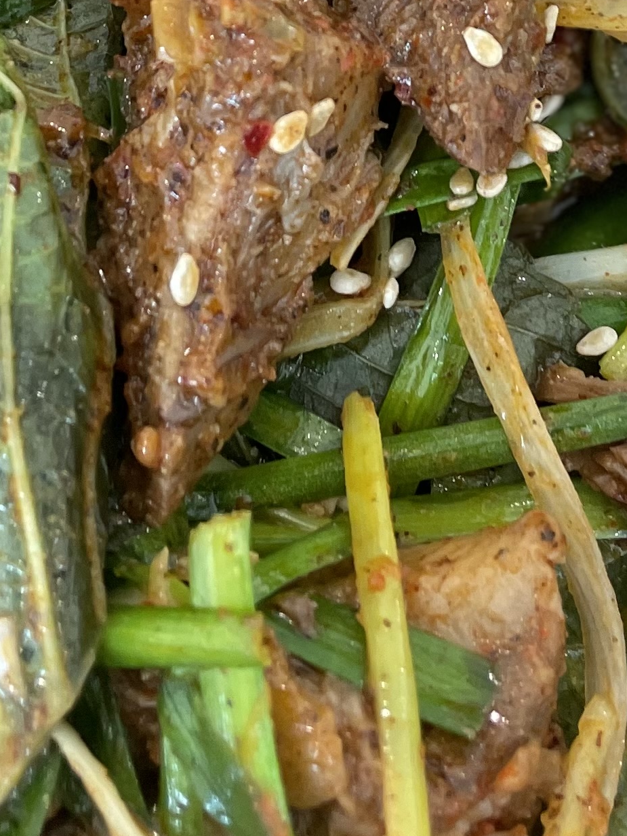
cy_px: -333
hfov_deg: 17.3
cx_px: 439
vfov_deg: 20.4
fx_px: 2052
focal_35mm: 85
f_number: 1.6
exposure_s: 1/60
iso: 100
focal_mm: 4.2
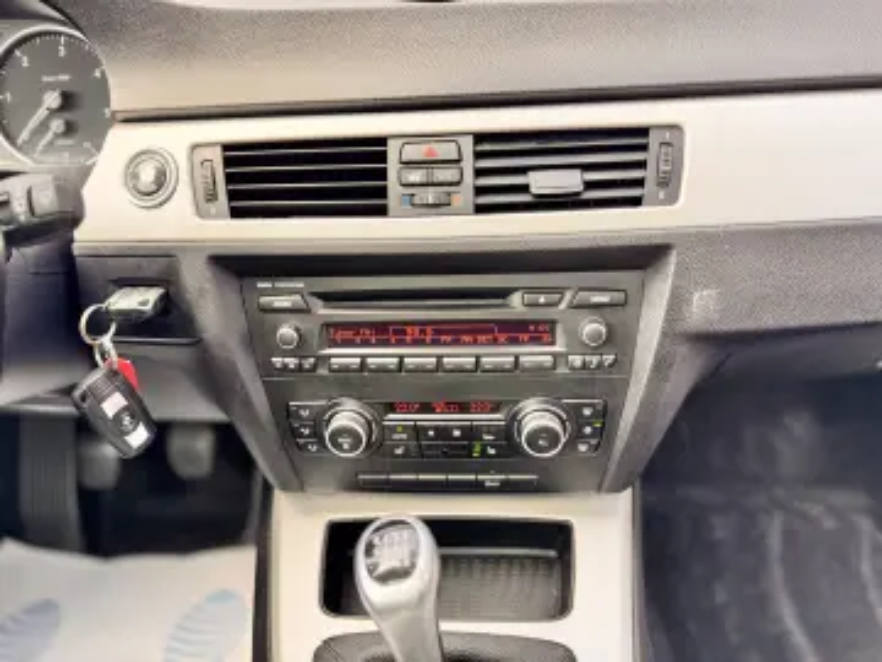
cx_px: 441
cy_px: 331
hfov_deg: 71.6
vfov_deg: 56.8
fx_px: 612
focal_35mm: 24
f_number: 1.78
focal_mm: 6.76
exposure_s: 1/208
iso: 64
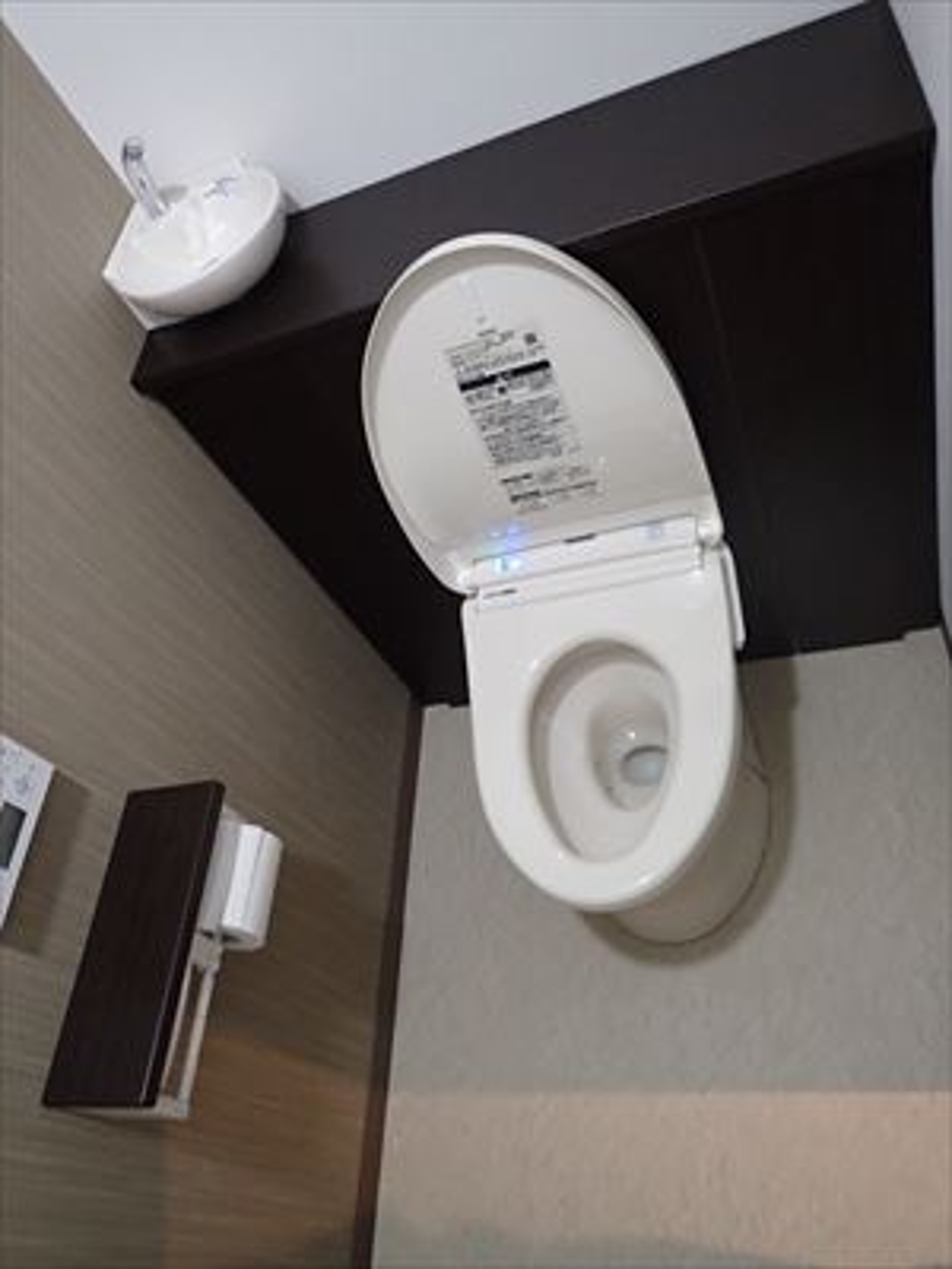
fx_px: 917
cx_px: 476
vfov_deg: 69.4
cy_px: 634
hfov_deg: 54.9
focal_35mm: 25
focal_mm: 4.5
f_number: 2
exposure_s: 1/30
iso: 500
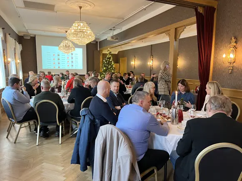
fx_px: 182
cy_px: 90
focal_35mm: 26
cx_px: 121
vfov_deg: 53.1
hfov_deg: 67.3
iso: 400
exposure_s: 1/50
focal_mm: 5.7
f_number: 1.5
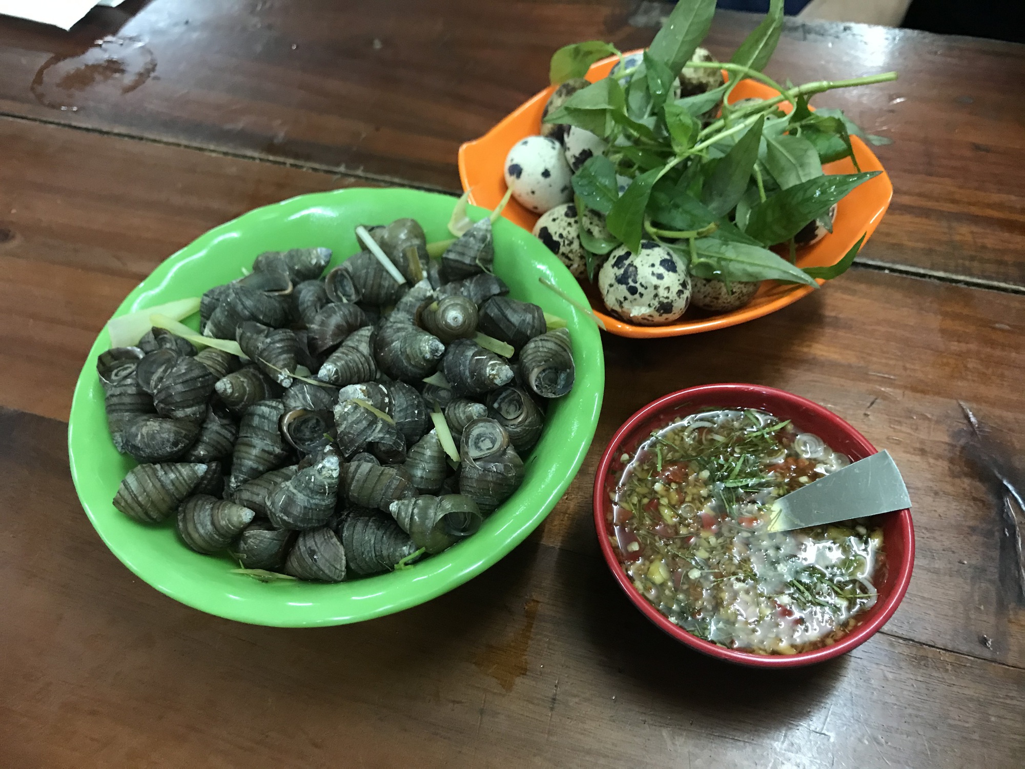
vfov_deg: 49.7
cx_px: 512
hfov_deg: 63.4
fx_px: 829
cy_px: 384
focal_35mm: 28
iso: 100
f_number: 1.8
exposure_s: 1/14
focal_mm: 3.99
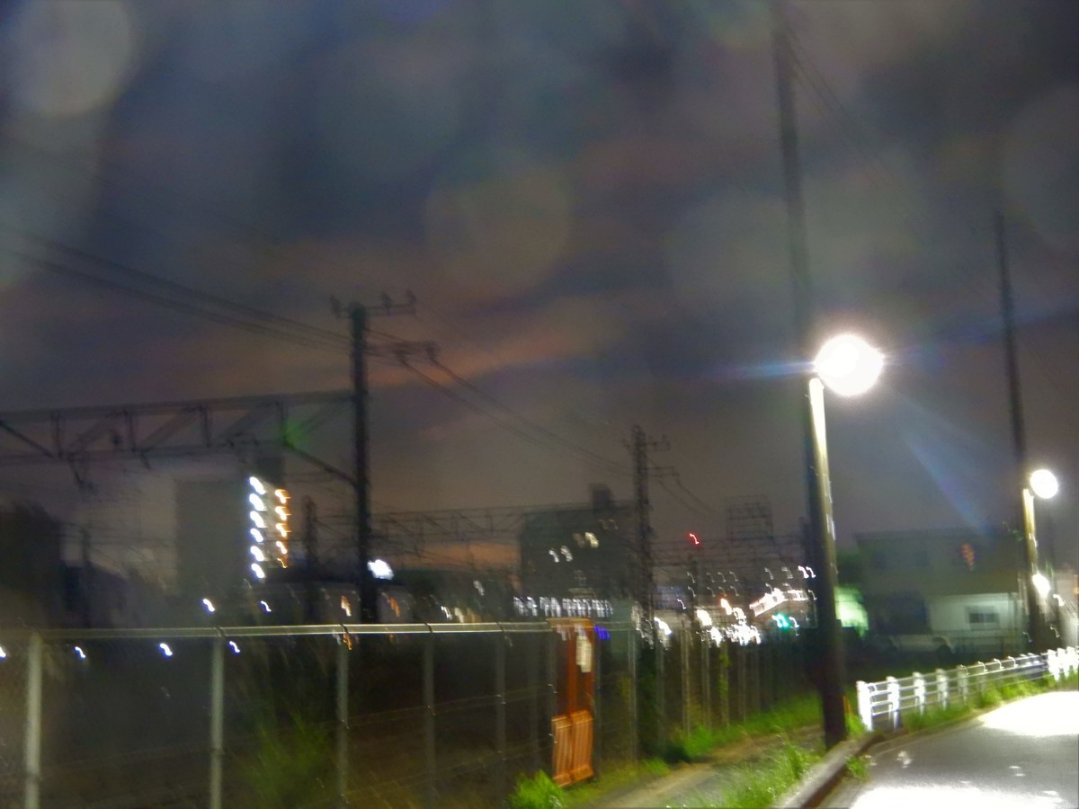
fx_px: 1777
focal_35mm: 57
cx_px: 540
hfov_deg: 33.8
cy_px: 404
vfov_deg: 25.7
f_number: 4.5
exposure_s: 1
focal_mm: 10.2
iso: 1600
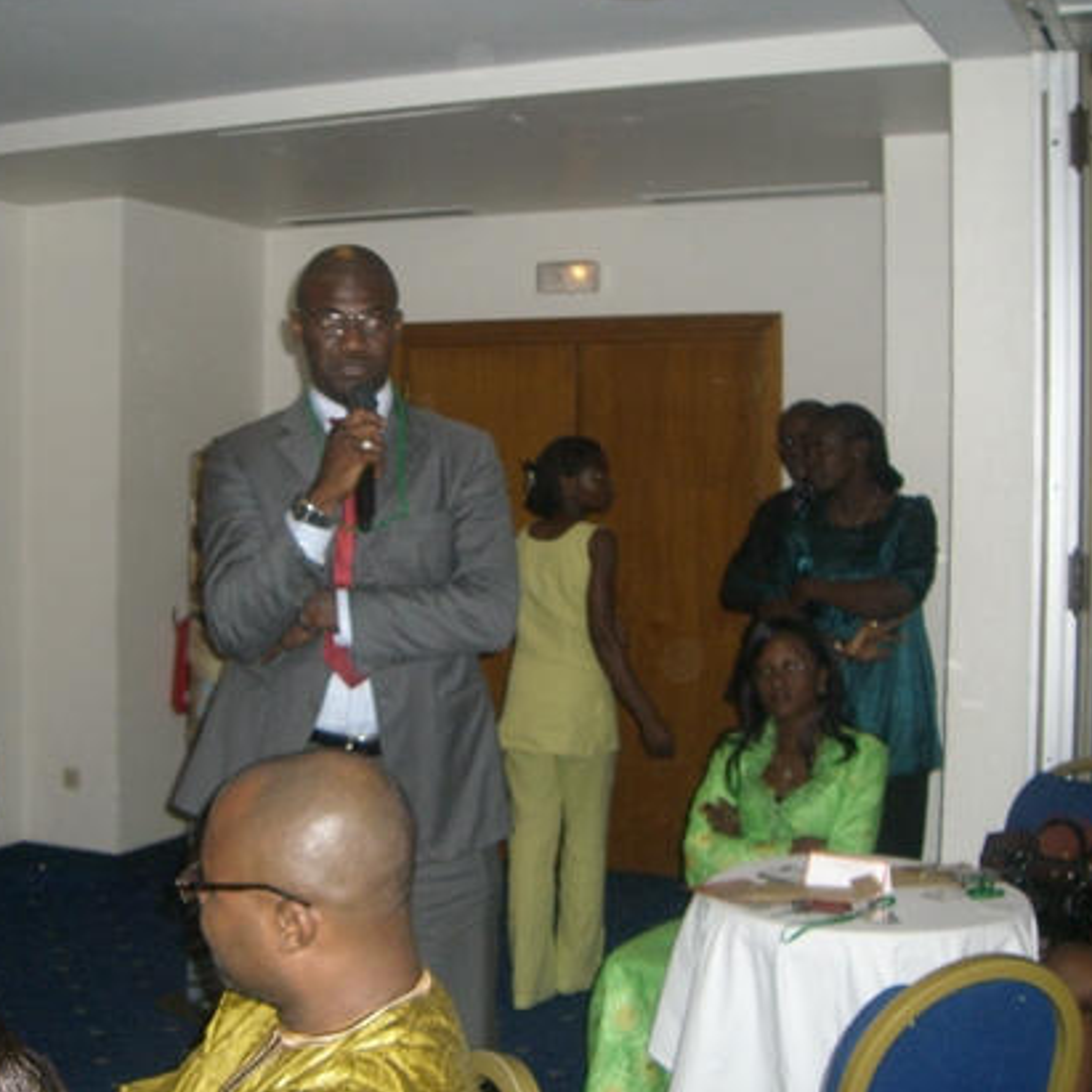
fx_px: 1749
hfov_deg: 34.6
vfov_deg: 34.7
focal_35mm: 49
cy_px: 587
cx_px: 484
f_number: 2.7
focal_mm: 6.2
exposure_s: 1/60
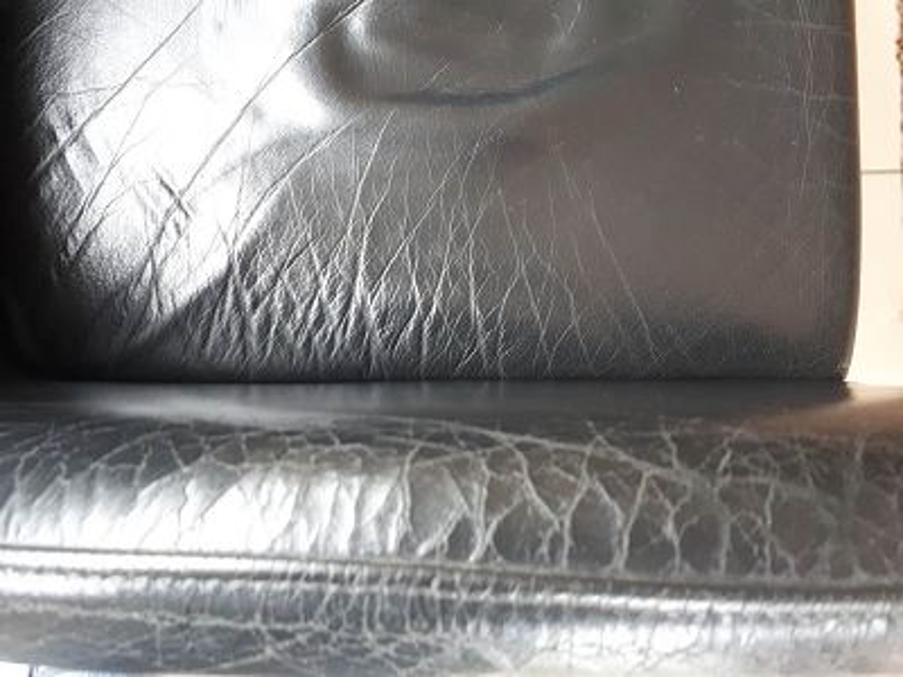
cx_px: 452
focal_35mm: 27
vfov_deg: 51.4
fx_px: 704
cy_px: 338
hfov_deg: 65.3
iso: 250
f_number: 1.9
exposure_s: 1/17
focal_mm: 3.6
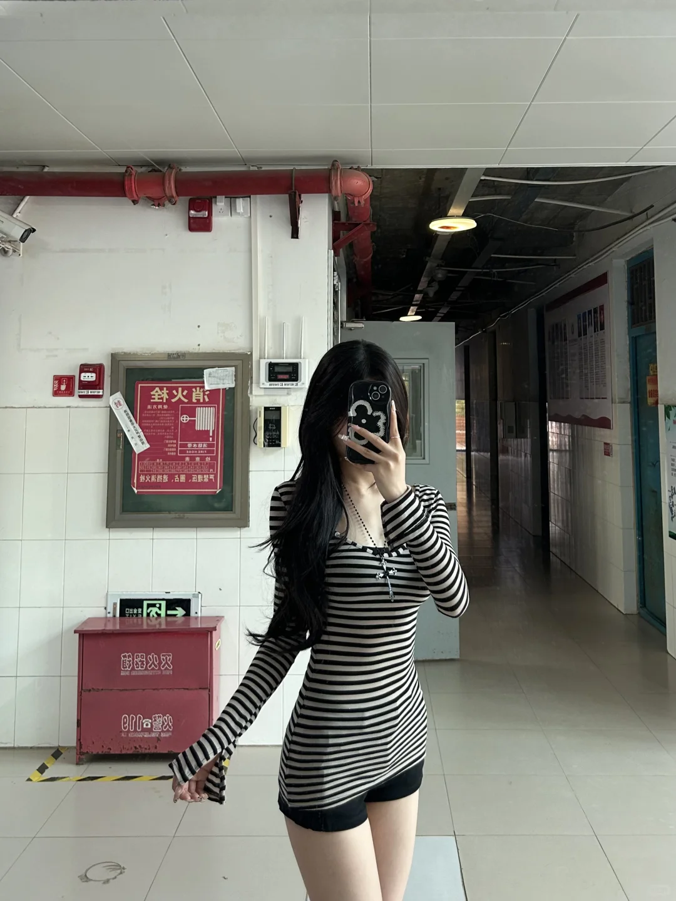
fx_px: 677
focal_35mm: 26
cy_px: 450
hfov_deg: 53.1
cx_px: 338
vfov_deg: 67.3
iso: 100
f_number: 1.5
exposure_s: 1/50
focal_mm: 5.7
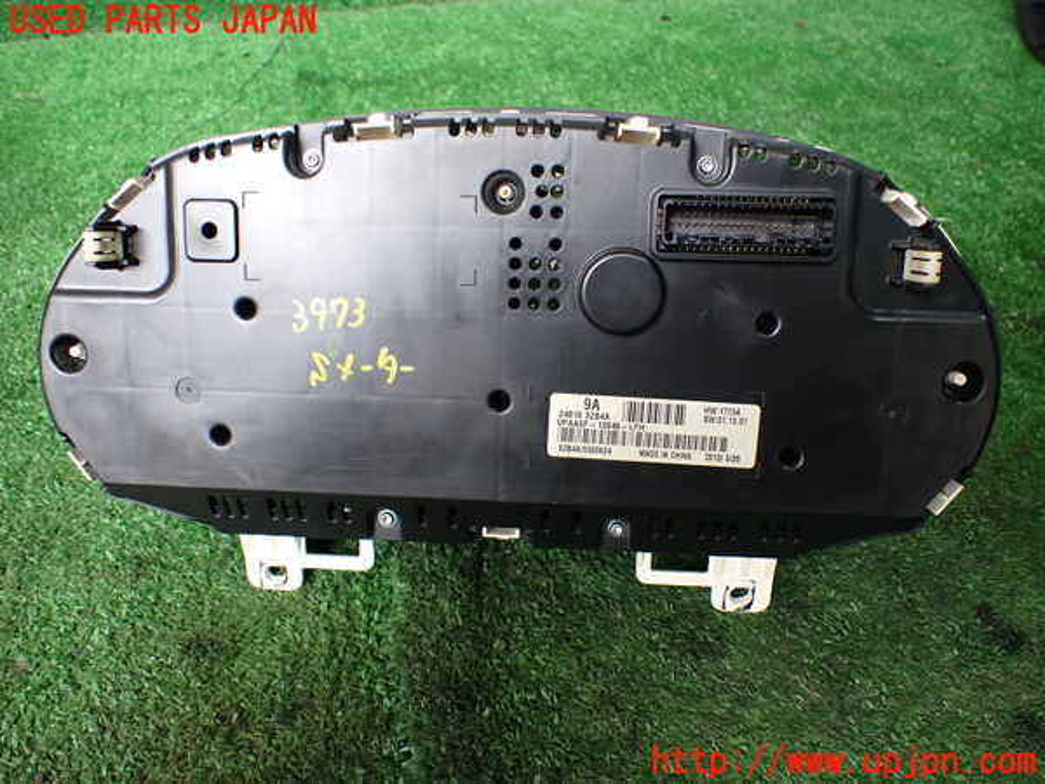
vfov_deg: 46.8
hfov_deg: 60.0
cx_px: 522
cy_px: 392
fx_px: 906
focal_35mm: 30
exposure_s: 1/125
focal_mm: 5.4
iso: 250
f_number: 2.3
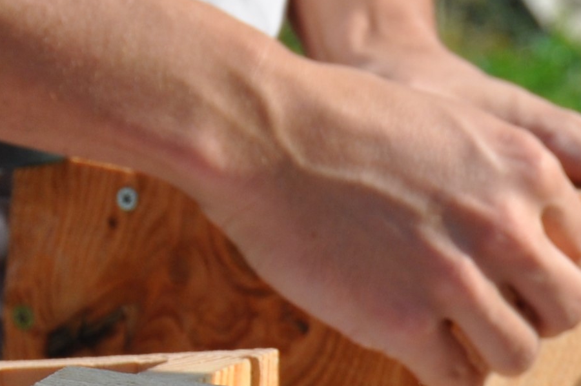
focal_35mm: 441
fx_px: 7109
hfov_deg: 4.7
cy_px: 584
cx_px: 743
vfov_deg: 3.1
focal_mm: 66
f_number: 9
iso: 200
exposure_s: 1/320
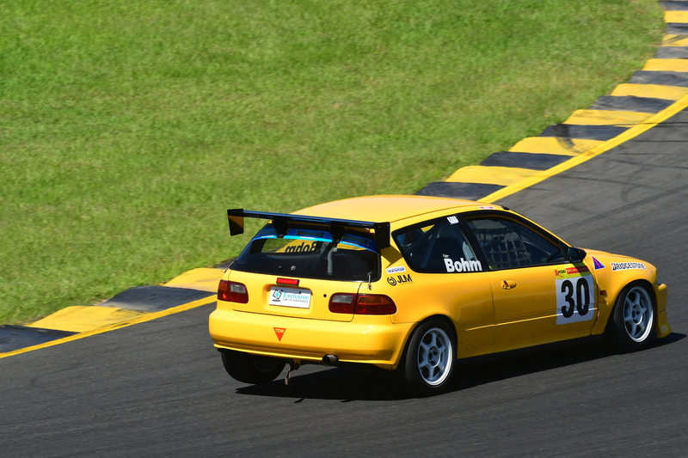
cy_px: 229
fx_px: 6878
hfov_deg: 5.7
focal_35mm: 360
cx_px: 344
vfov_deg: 3.8
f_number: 13
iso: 500
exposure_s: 1/640
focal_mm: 240
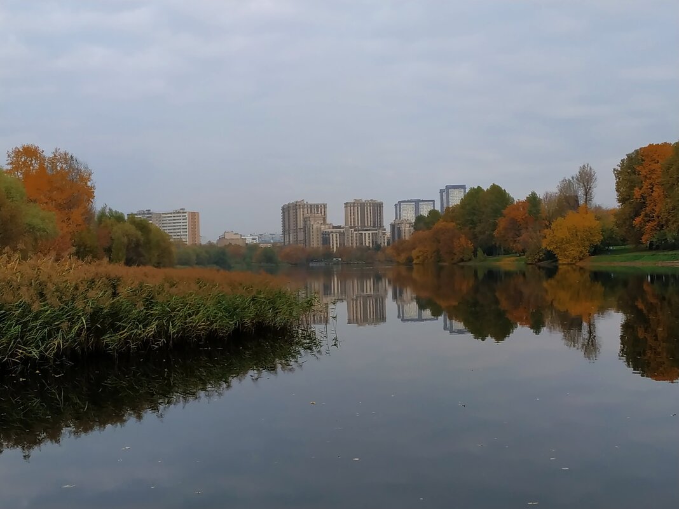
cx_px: 340
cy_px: 254
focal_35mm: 24
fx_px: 471
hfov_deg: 71.6
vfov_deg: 56.8
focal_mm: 3.94
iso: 100
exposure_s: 1/559
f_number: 1.9
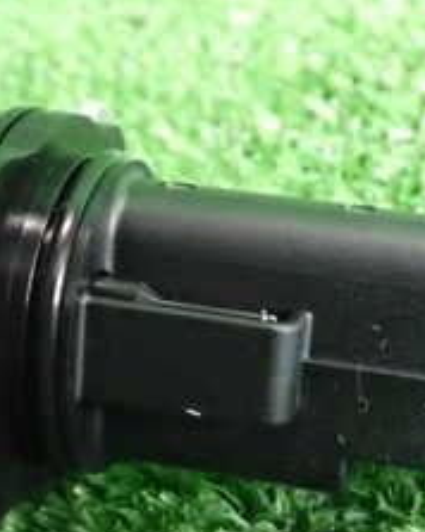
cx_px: 248
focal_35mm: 84
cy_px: 360
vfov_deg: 22.7
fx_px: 1323
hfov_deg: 18.2
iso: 3200
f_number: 9
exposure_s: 1/15
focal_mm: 5.79
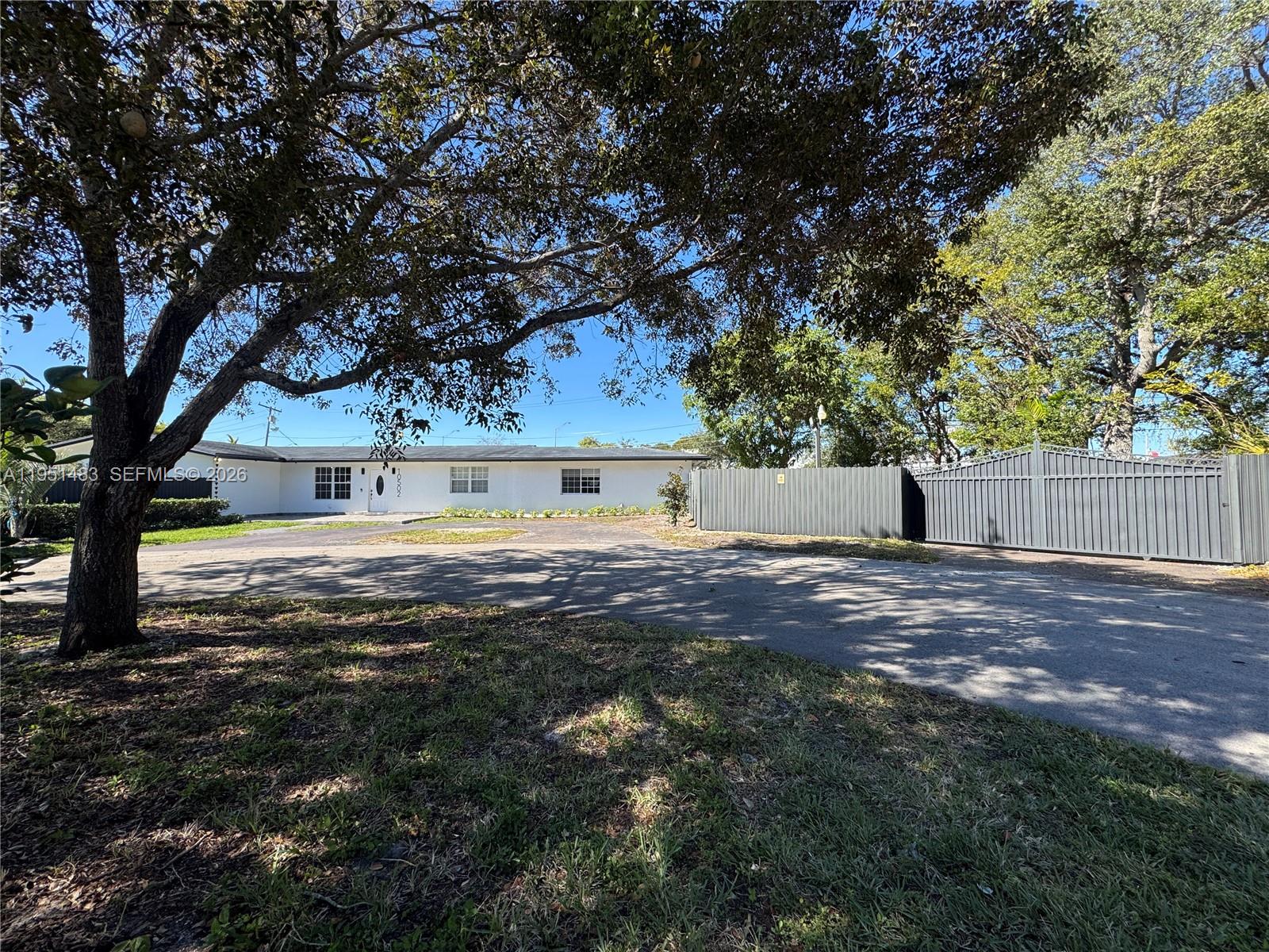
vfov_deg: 85.7
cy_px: 476
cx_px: 634
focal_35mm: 14
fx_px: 513
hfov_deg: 102.1
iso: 50
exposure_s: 1/879
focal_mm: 2.22
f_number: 2.2
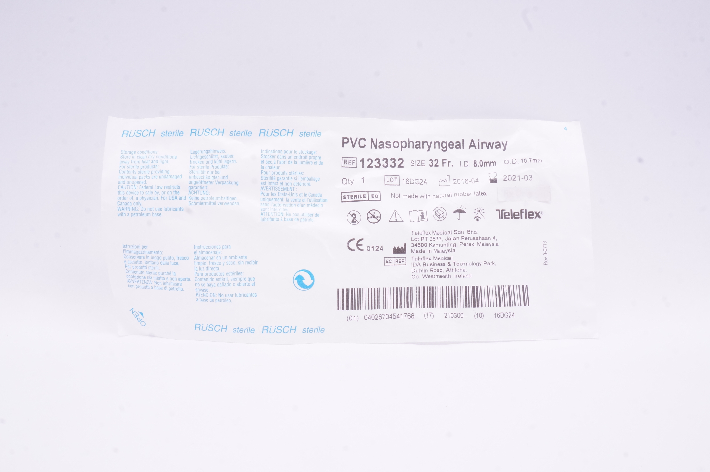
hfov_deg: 49.6
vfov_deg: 34.1
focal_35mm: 39
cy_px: 236
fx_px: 768
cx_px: 355
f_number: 20
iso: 800
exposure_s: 1/13
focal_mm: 26
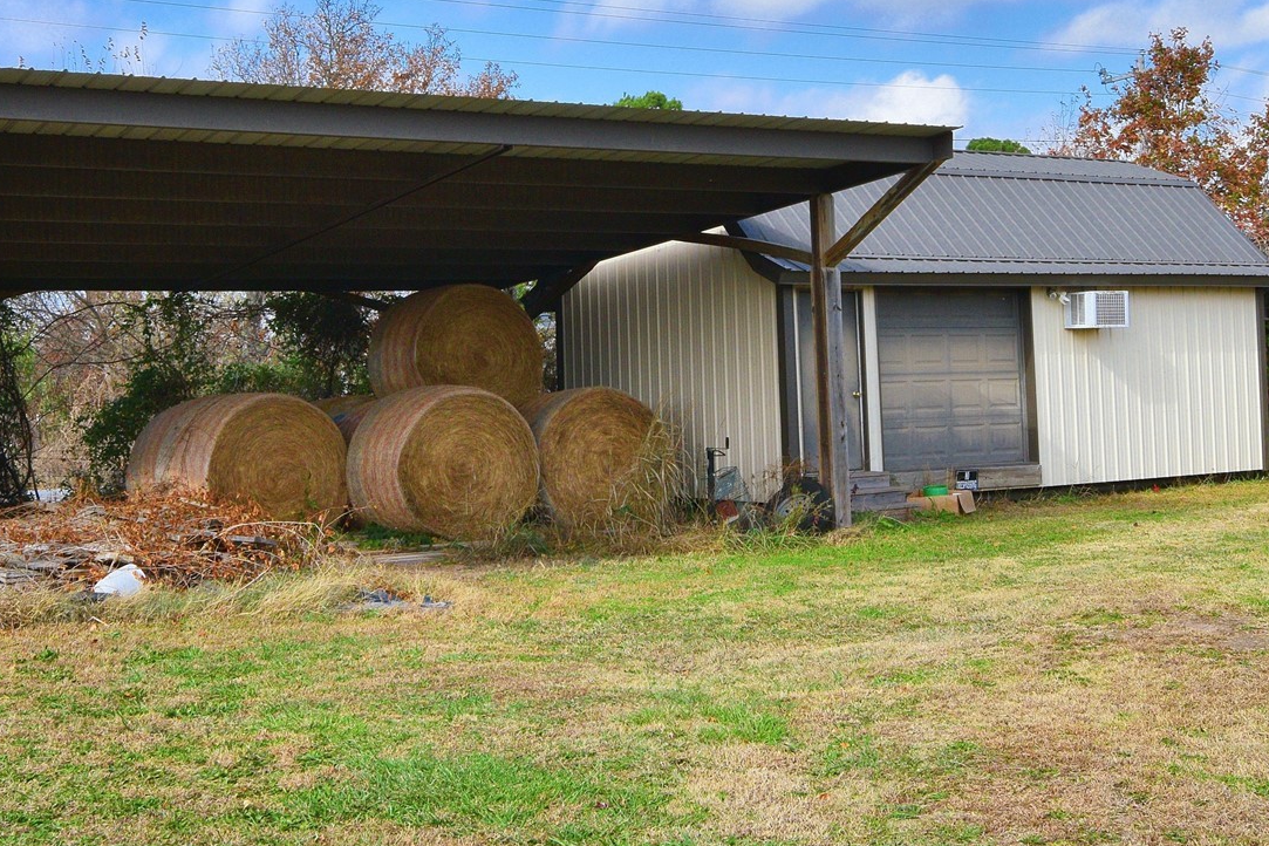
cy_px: 322
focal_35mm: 48
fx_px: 1690
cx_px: 540
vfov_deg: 28.0
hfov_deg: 41.1
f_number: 11
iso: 400
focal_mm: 17
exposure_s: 1/400
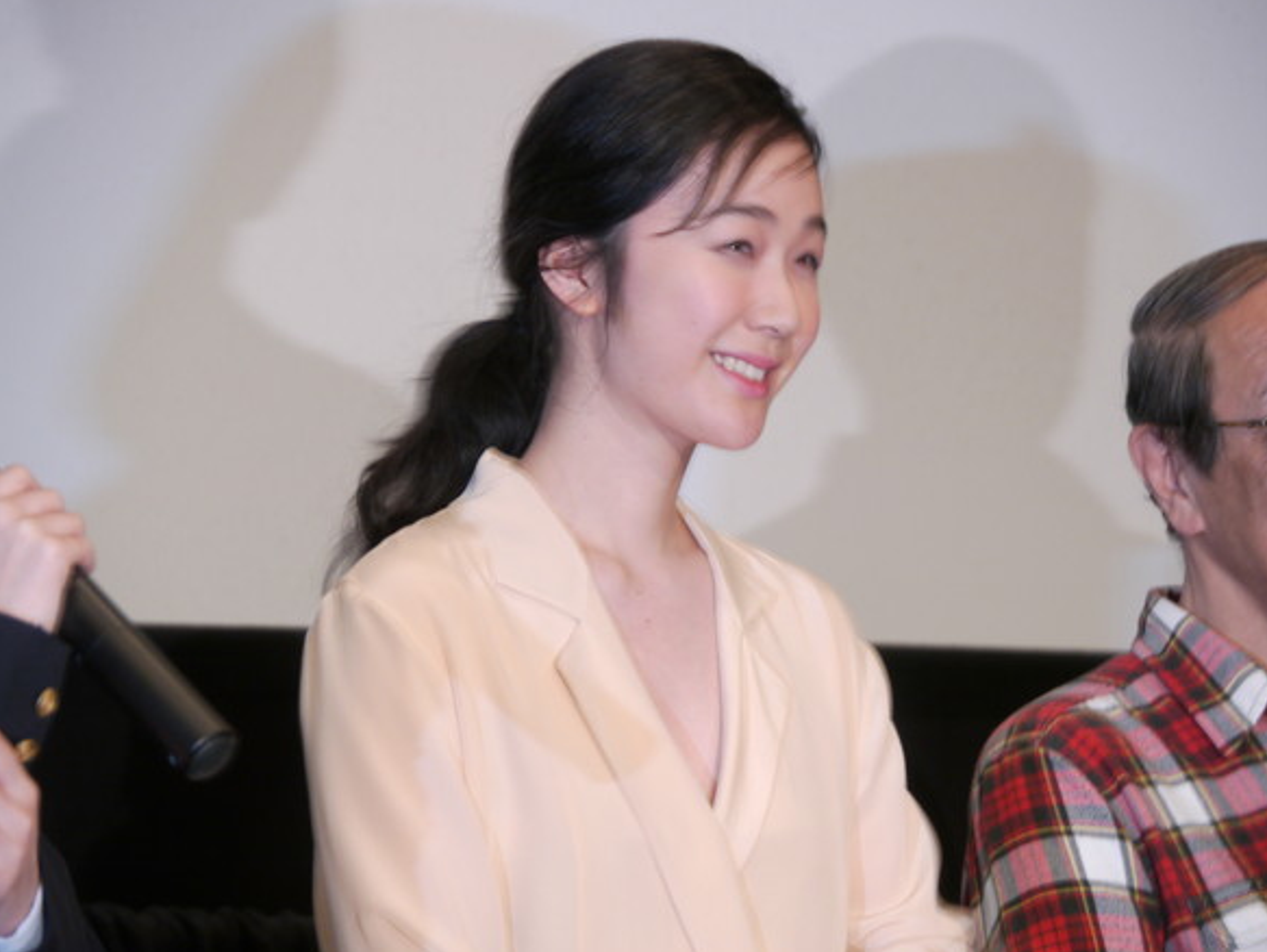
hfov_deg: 6.9
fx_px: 10548
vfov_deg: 5.2
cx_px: 648
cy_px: 480
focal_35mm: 288
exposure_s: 1/10
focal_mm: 140
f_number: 5.8
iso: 400
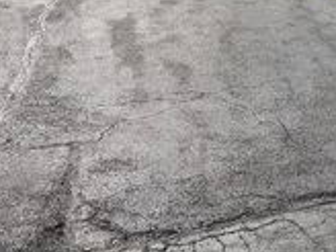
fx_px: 709
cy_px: -97
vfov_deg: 18.4
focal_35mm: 73
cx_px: 393
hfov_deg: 24.4
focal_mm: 6.76
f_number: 1.78
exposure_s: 1/5319
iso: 80
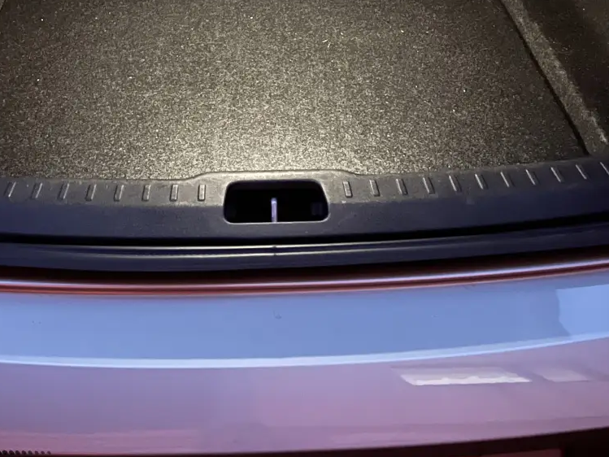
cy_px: 51
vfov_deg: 28.1
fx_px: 880
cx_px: 263
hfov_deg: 38.1
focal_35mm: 50
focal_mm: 5.7
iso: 4000
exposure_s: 1/9
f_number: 1.5
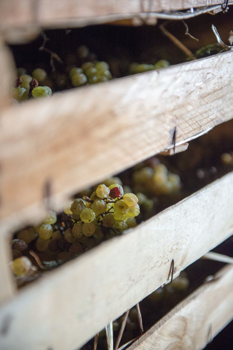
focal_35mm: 62
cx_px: 116
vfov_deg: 32.4
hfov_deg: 21.9
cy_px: 175
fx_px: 603
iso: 2800
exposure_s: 1/250
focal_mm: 62
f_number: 2.8
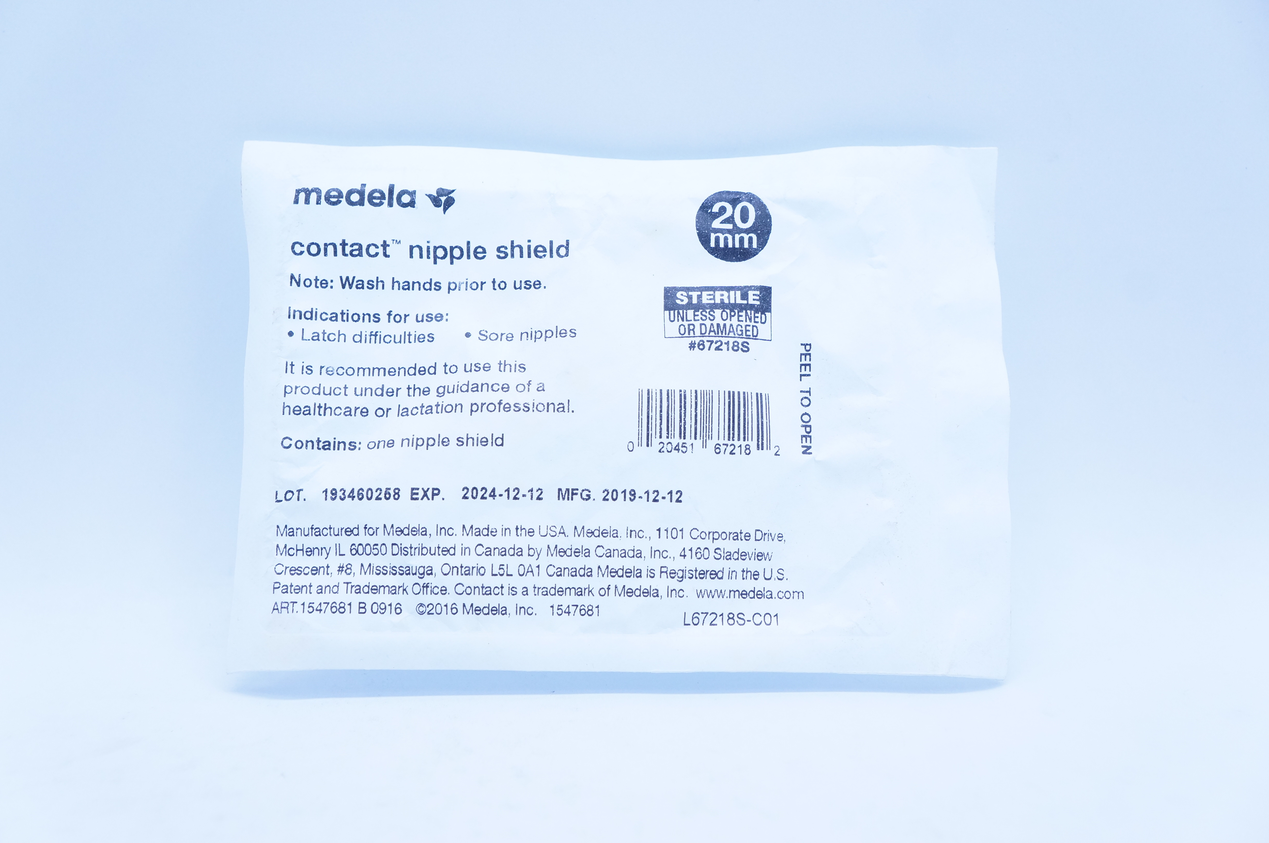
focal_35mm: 50
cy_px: 422
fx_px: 1743
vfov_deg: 27.2
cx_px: 634
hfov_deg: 40.0
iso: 800
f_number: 5.6
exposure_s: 1/160
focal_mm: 33
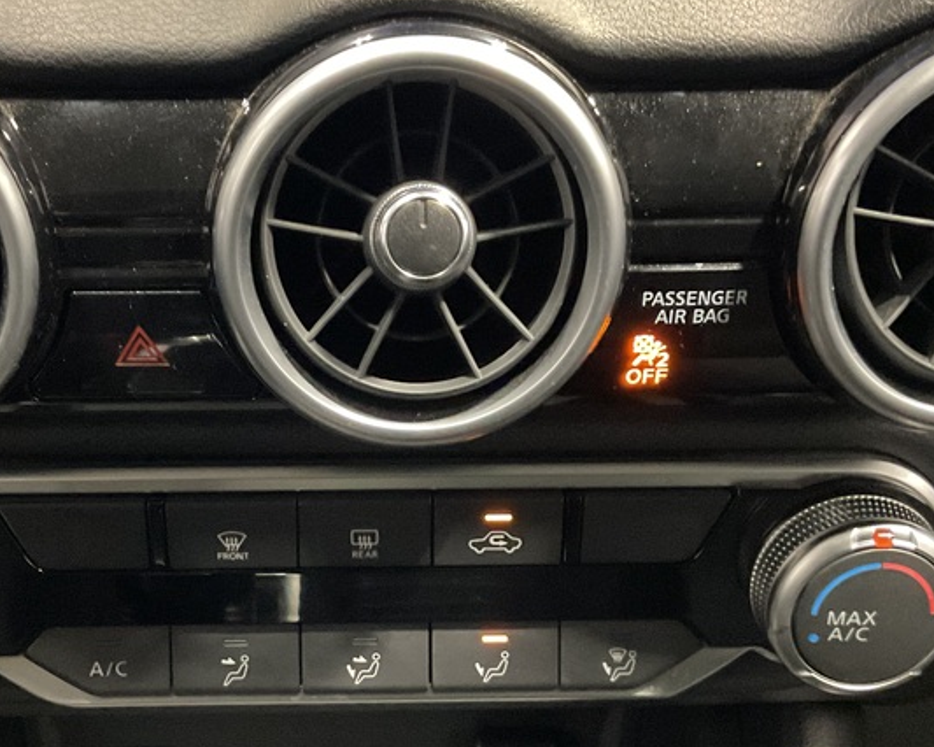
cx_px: 363
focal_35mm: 51
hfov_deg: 36.5
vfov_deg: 29.4
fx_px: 1409
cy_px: 524
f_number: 1.8
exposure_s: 1/24
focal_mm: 3
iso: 500
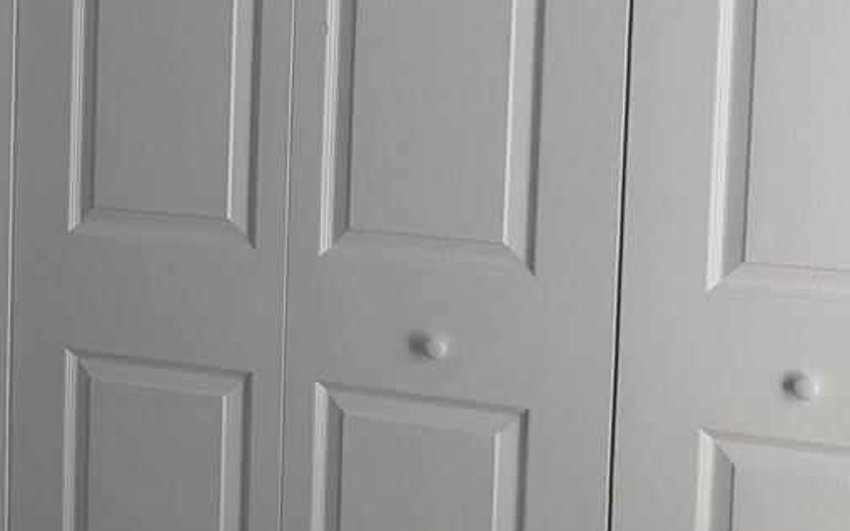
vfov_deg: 14.4
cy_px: 115
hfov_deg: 21.4
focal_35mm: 90
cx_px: -165
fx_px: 2085
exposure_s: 1/308
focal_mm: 4.38
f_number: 1.73
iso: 69
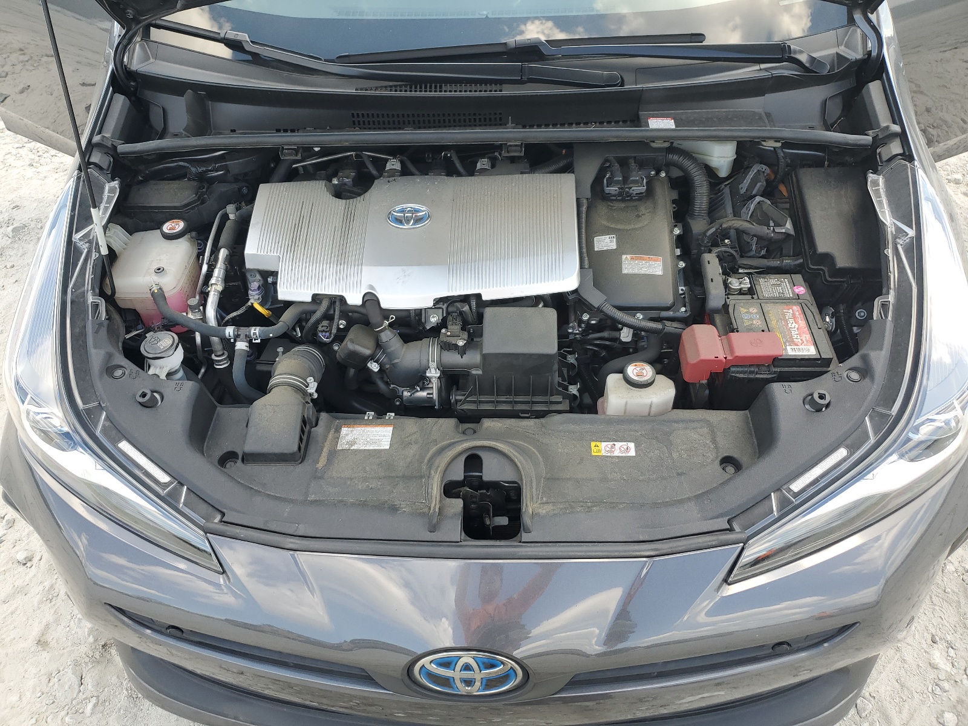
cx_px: 484
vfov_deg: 53.1
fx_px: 727
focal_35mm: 26
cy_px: 363
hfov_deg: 67.3
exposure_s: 1/385
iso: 50
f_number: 1.5
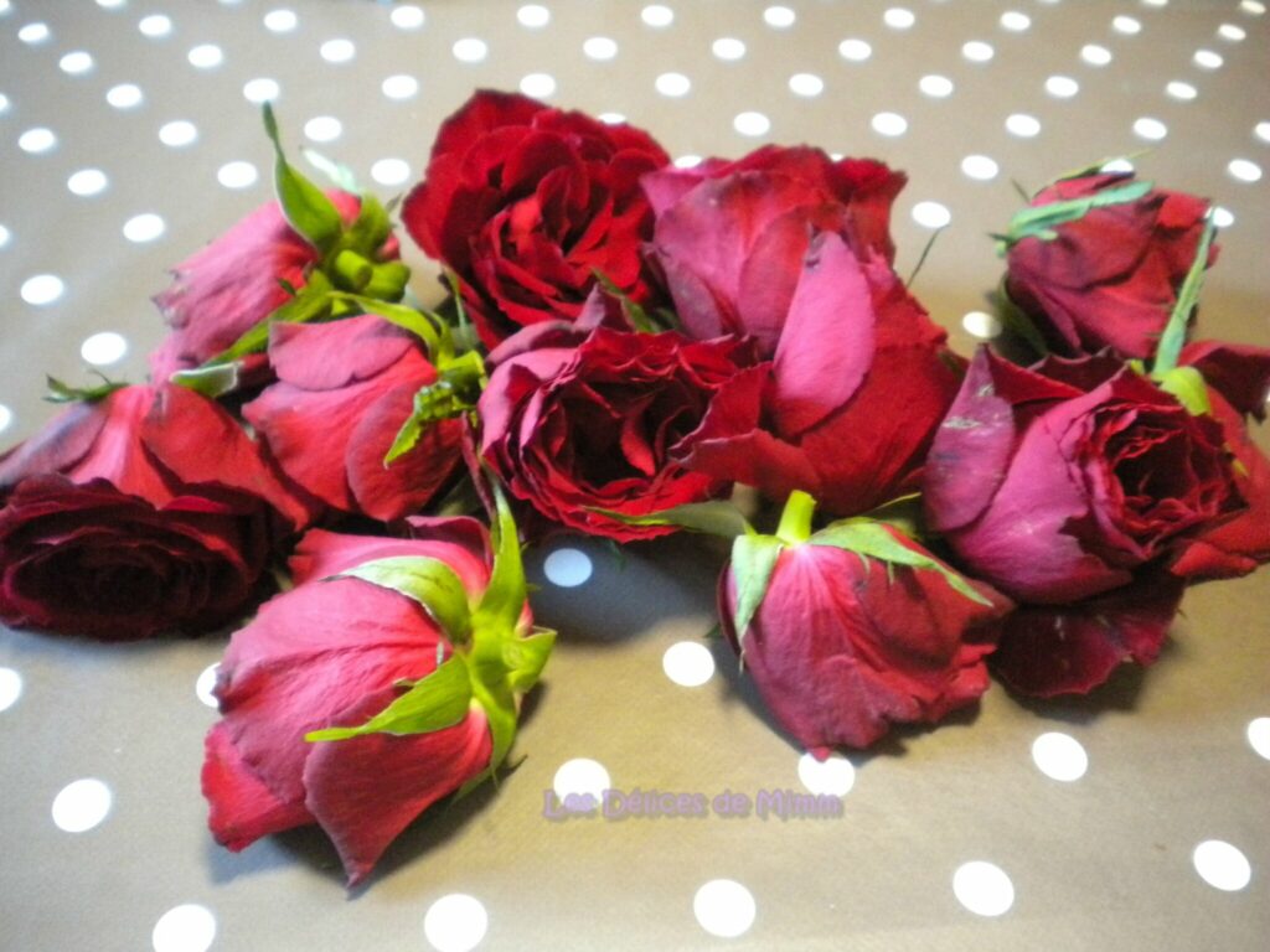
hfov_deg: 52.6
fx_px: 1284
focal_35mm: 35
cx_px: 635
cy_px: 476
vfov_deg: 40.7
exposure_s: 1/31.3
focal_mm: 6.3
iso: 800
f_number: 3.1
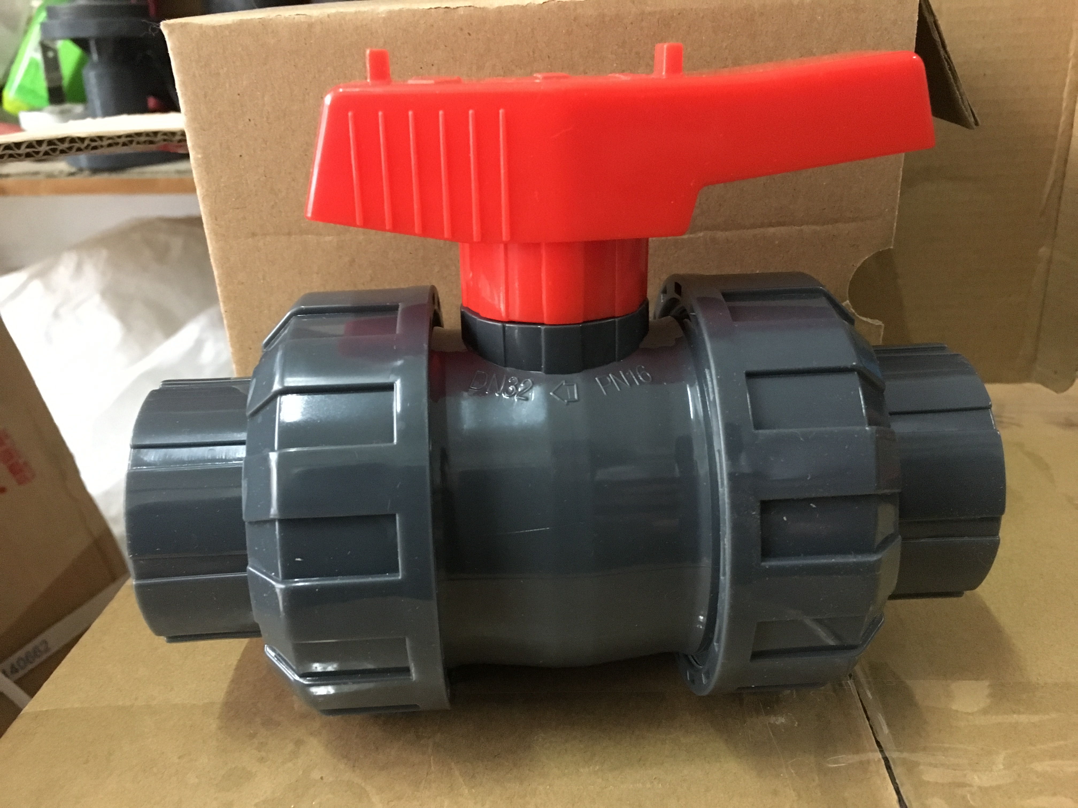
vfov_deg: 48.2
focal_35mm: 29
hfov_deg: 61.7
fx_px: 903
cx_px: 539
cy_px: 404
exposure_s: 1/17
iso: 320
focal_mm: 4.15
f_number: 2.2
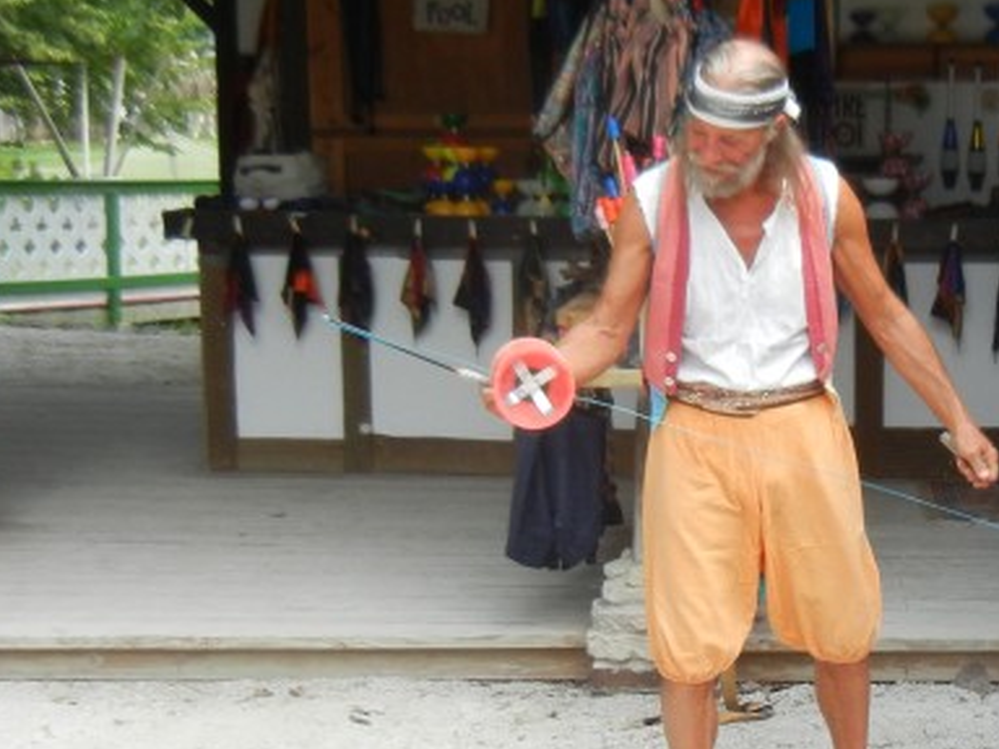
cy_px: 447
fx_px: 2309
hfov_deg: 23.9
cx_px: 843
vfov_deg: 18.4
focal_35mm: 80
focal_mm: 5.4
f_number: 3.5
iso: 160
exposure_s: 1/294
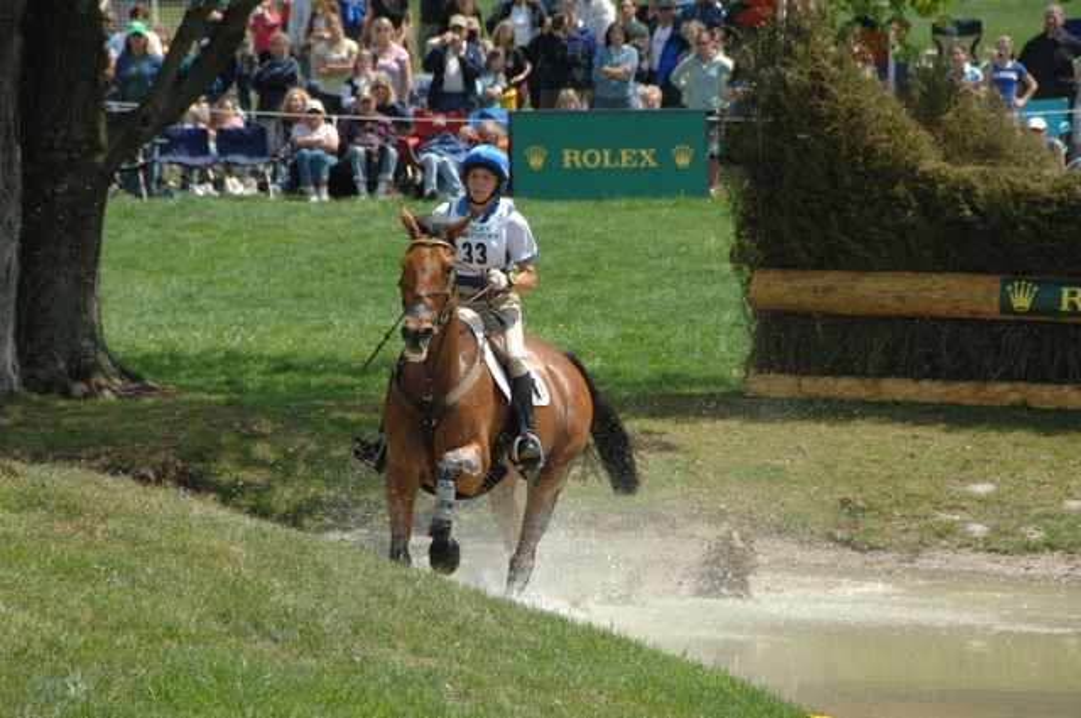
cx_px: 540
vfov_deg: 4.6
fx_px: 8997
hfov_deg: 6.9
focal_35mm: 300
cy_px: 359
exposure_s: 1/500
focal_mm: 200
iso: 500
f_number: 9
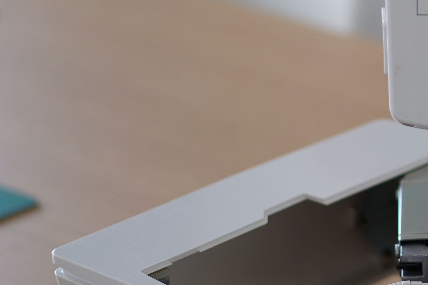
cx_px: 614
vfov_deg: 7.5
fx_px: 2188
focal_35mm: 184
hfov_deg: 10.8
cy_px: 187
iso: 200
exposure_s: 1/100
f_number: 2
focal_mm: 55
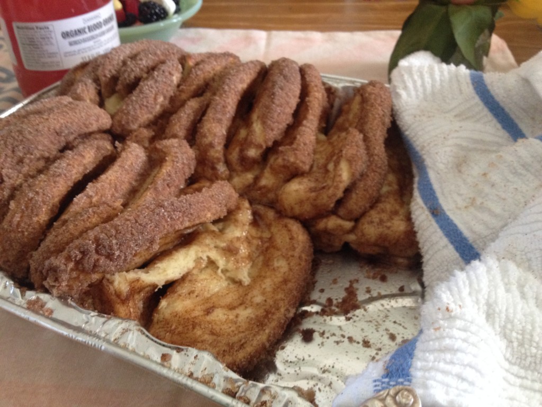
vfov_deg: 40.7
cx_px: 271
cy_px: 204
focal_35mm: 35
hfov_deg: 52.6
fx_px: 548
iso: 250
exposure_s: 1/20
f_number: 2.4
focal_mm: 4.28
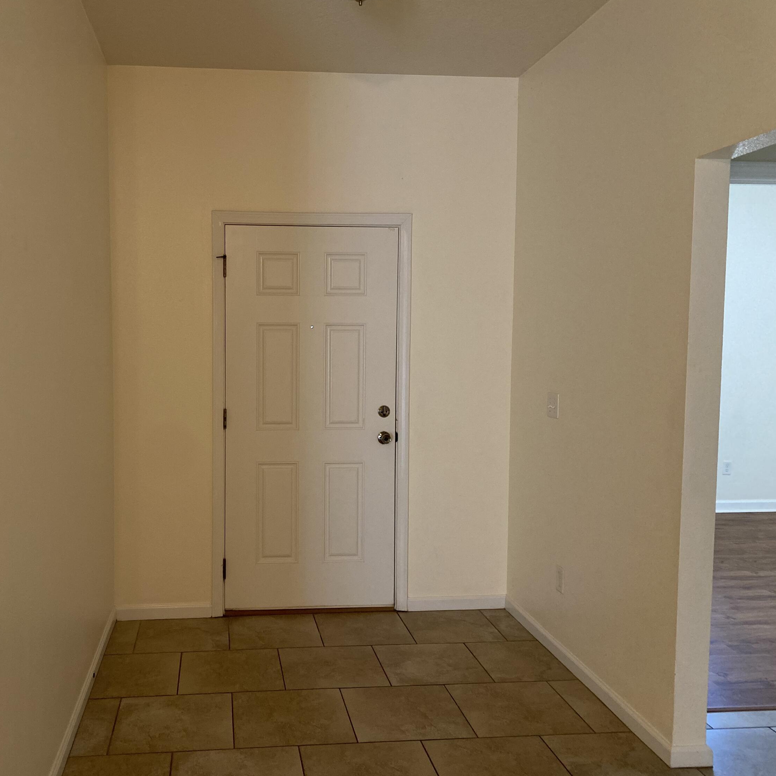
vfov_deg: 52.5
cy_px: 389
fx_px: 786
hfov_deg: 51.9
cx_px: 286
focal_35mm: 31
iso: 250
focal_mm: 4.25
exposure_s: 1/60
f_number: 1.8
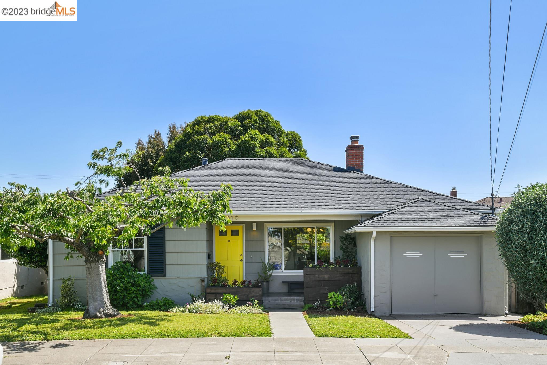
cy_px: 182
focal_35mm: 44
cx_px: 274
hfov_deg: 44.5
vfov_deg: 30.5
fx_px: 668
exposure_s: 1/30
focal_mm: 44
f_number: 16
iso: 64
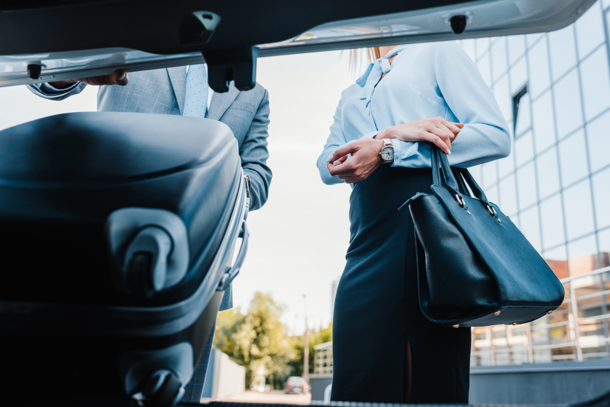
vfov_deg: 37.9
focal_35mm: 35
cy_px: 204
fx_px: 593
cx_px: 305
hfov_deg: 54.4
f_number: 3.5
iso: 100
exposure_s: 1/200
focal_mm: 35
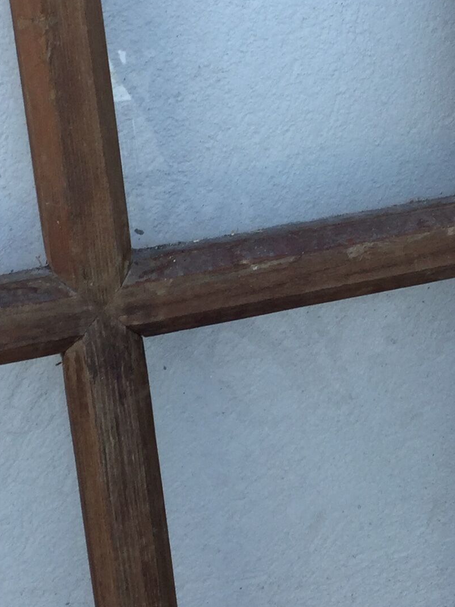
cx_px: 254
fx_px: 1665
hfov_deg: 15.6
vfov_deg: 20.6
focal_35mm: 95
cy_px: 285
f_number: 2.4
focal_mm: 3.3
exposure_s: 1/125
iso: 25
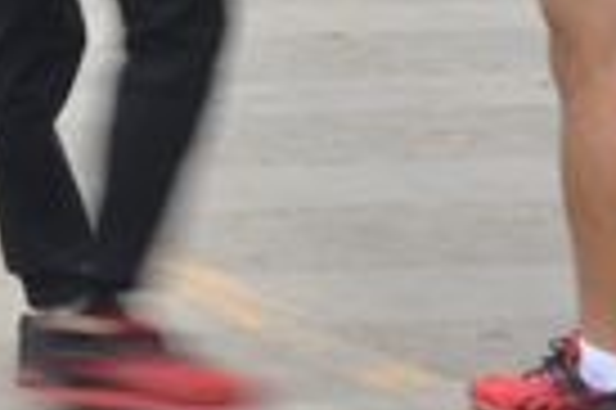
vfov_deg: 4.7
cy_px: -761
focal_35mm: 281
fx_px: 4802
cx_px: -1034
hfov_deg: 6.8
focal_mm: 32
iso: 125
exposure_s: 1/15
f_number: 4.2
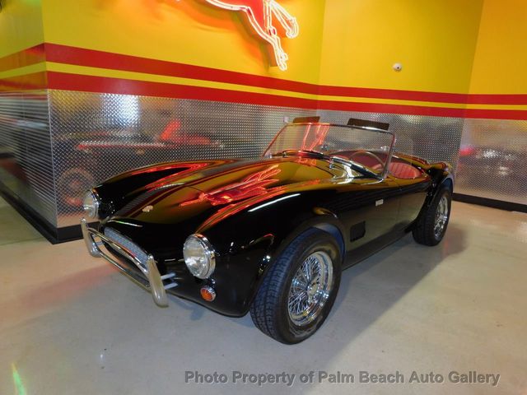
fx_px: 365
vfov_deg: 56.8
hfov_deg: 71.6
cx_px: 264
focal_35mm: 24
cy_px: 198
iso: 200
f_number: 3
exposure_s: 1/30
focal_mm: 4.1
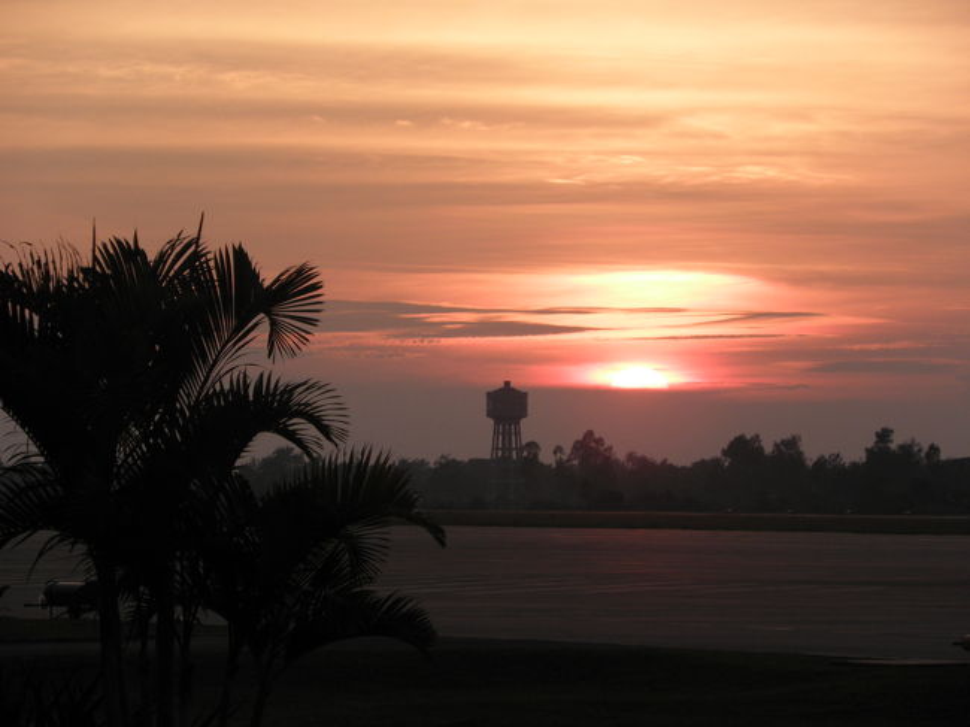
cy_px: 364
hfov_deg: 8.4
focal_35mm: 237
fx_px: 6639
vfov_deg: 6.3
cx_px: 485
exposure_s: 1/250
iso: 100
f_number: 4.5
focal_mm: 42.26
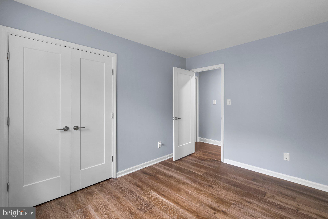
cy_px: 110
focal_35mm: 16
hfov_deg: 96.7
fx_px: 146
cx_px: 164
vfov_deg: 73.8
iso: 250
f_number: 8
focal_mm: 16
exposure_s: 1/2.5
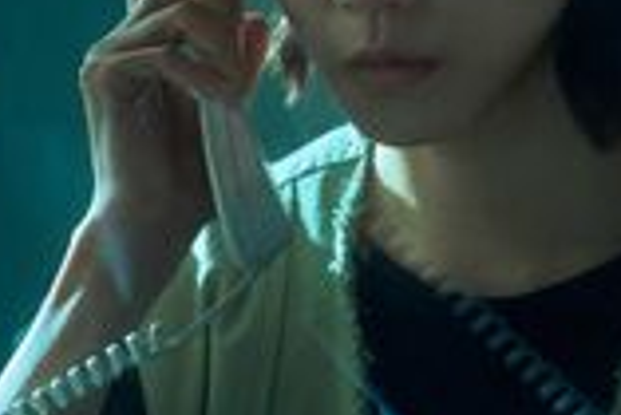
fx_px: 8702
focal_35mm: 504
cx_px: 431
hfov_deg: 4.1
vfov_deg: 2.7
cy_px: 103
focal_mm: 132
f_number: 2.8
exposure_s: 1/200
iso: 5000
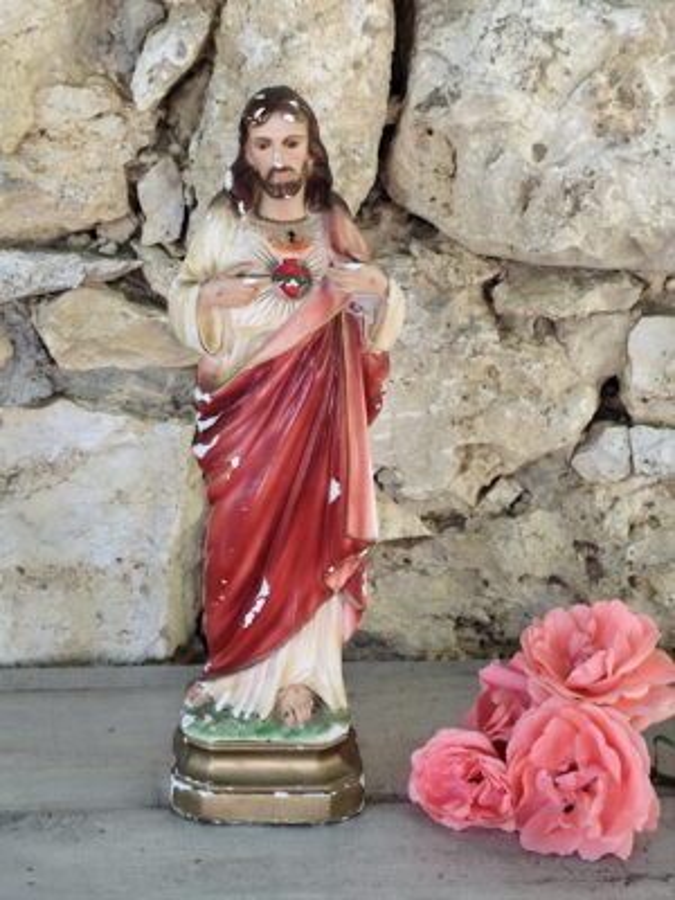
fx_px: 2418
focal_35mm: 93
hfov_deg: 15.9
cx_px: 338
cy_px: 450
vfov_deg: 21.1
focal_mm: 6.19
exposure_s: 1/50
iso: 200
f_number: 1.65
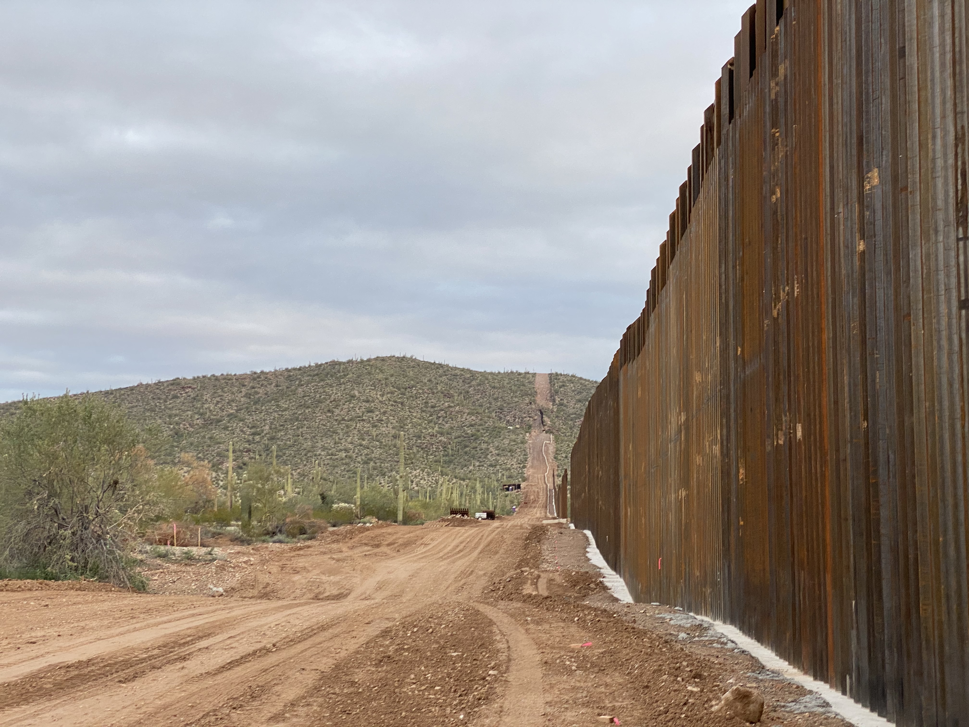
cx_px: 484
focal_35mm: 52
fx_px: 1456
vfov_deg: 28.0
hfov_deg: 36.8
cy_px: 364
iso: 40
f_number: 2
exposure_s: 1/122
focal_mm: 6
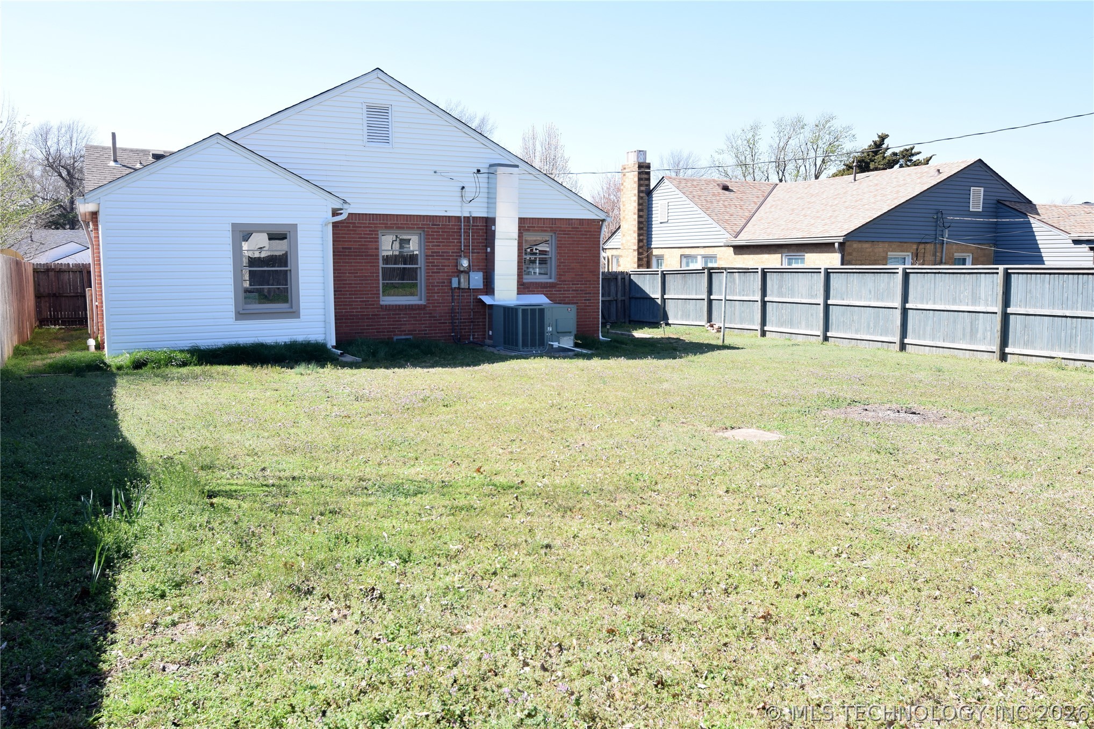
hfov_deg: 61.9
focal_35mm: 30
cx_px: 547
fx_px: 912
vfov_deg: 43.6
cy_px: 364
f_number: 8
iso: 200
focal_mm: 20
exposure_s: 1/250
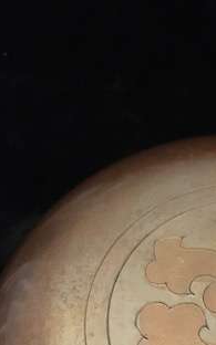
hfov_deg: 19.4
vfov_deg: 30.9
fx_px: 593
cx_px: 264
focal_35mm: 63
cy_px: 317
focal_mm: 4.15
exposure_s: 1/17
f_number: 2.2
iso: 500
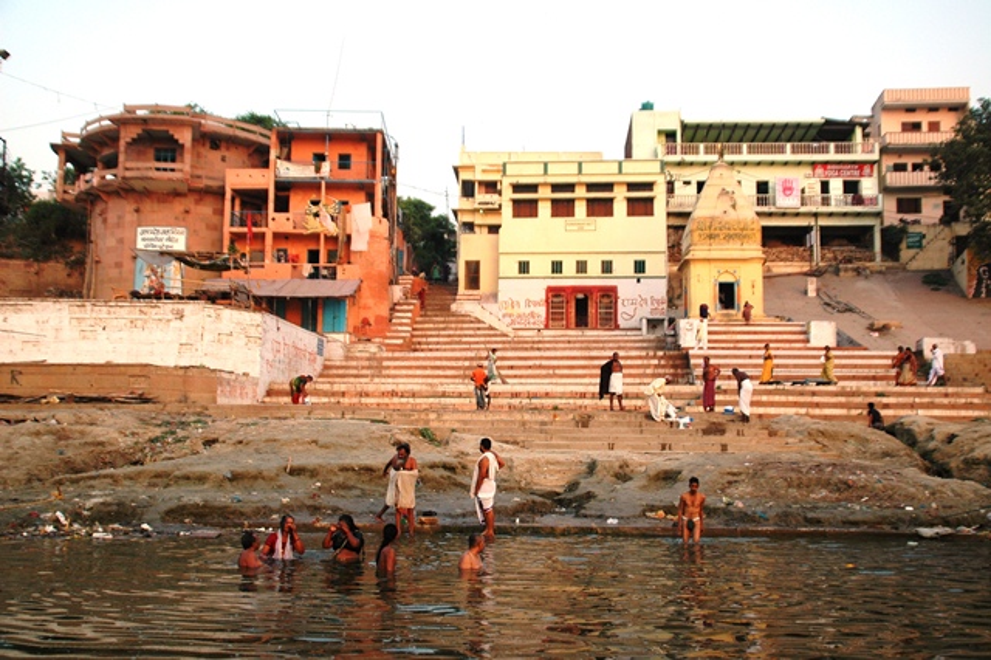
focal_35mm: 38
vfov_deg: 35.5
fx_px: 1032
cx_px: 496
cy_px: 330
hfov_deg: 51.3
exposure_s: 1/320
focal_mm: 25
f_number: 4
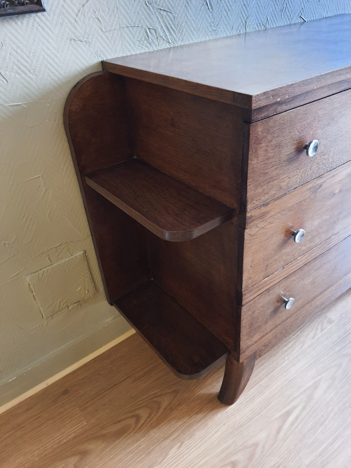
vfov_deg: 67.3
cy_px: 234
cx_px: 176
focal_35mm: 26
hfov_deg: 53.1
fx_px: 352
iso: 500
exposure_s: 1/17
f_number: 1.7
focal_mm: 4.32
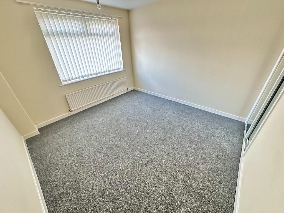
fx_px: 115
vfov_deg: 85.7
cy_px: 106
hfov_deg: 102.1
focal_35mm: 14
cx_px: 142
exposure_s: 1/88
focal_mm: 2.22
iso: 320
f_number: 2.2
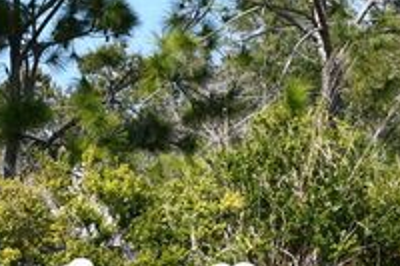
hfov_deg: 10.9
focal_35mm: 186
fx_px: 2065
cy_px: 198
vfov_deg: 7.4
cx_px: -30
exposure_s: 1/250
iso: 125
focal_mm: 29
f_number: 8
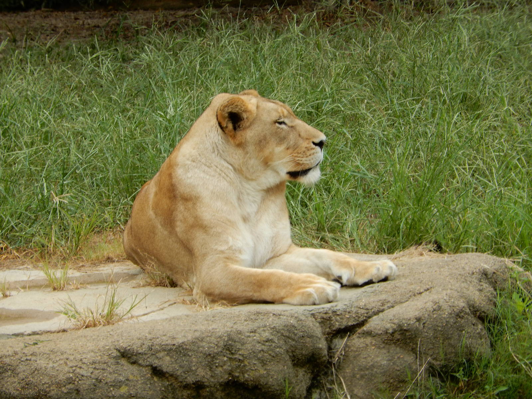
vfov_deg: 5.6
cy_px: 200
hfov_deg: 7.4
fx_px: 4103
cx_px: 266
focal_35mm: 267
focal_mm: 47.8
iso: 125
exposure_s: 1/200
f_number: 5.9
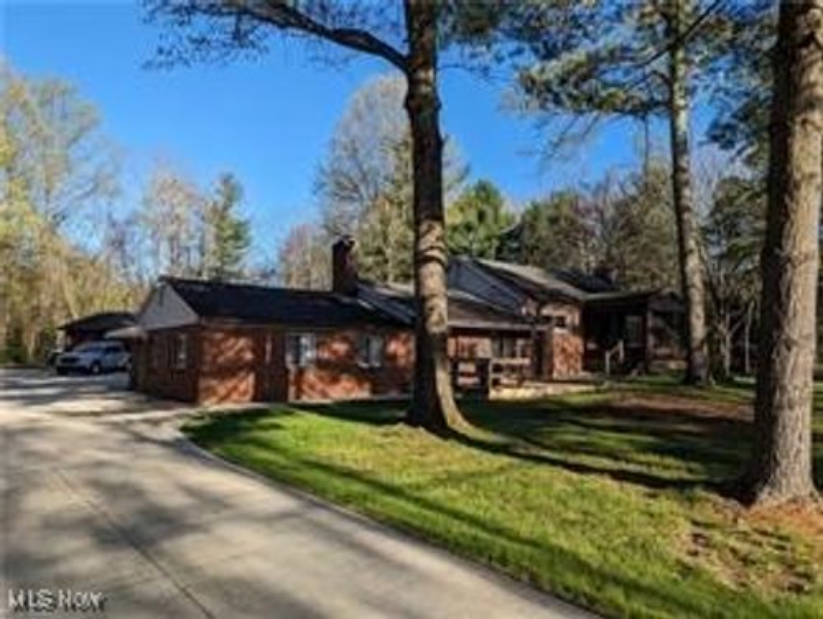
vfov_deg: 56.9
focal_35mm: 24
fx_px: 571
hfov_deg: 71.5
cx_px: 412
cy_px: 310
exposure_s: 1/1217
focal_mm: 6.81
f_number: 1.85
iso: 48
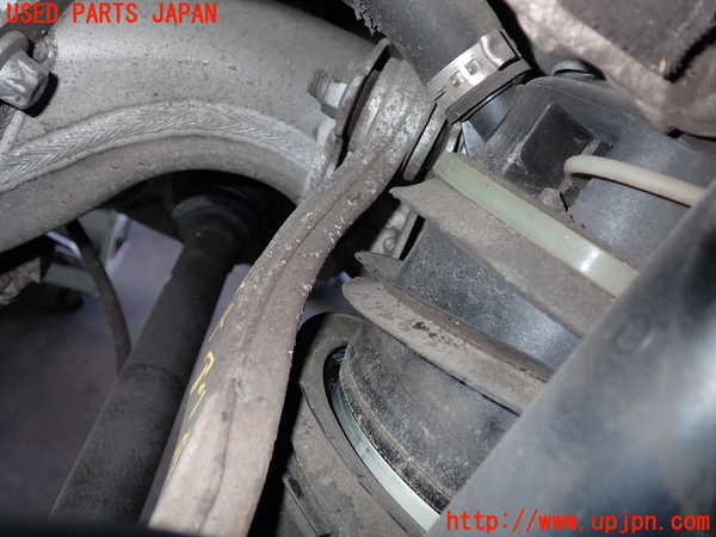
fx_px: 621
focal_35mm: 30
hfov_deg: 60.0
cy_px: 268
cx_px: 358
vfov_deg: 46.8
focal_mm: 5.4
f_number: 6.3
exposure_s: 1/30
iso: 200
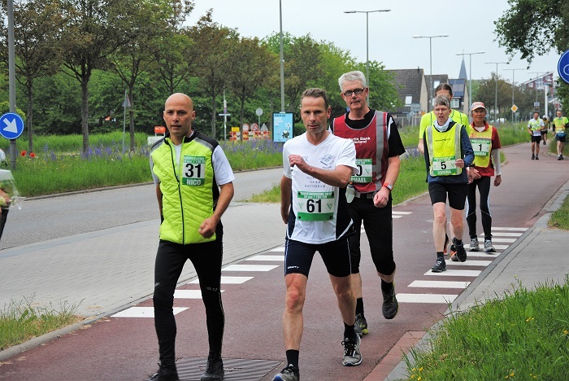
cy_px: 190
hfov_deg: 21.9
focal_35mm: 93
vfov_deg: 14.7
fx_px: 1471
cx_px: 284
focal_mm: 62
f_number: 5.3
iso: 200
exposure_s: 1/250
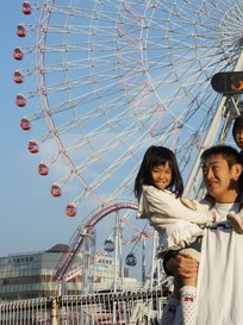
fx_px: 835
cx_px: 210
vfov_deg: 21.7
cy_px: 52
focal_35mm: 89
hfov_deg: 16.4
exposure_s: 1/320
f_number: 8
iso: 200
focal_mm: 28
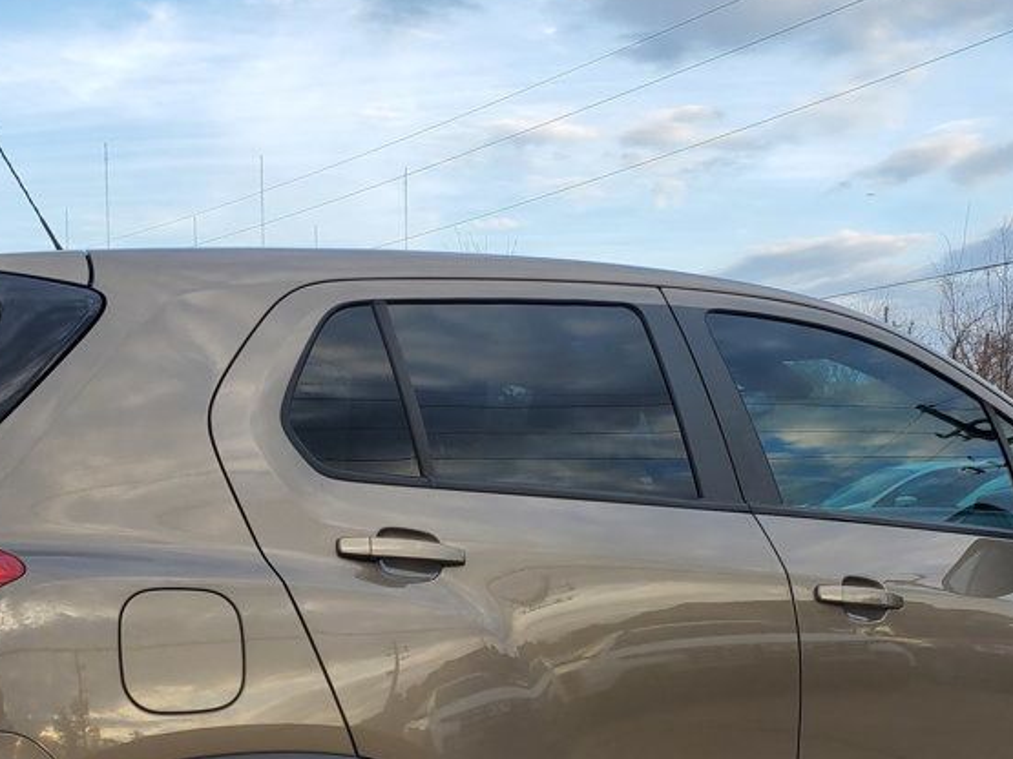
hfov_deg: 39.6
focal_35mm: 48
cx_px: 469
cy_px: 644
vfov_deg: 29.3
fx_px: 1404
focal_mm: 4.3
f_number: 2.4
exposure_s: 1/390
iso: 50
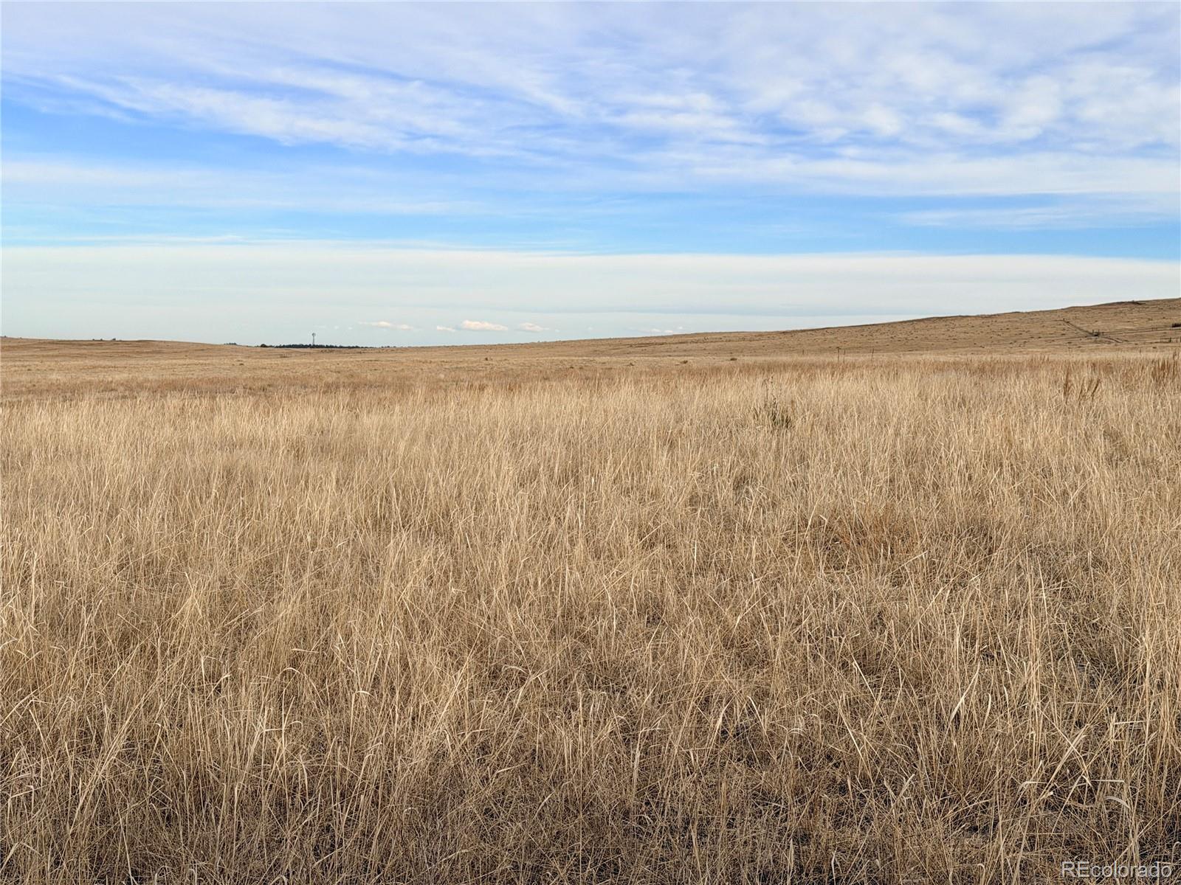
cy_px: 442
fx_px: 1638
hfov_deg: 39.7
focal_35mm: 48
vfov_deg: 30.3
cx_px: 590
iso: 64
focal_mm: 6.76
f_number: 1.78
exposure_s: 1/4098
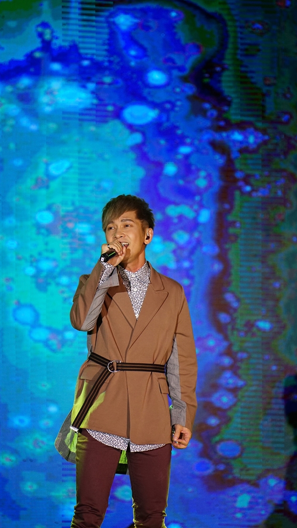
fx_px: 2942
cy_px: 264
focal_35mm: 210
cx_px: 154
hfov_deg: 5.8
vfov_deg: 10.3
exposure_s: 1/320
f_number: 4
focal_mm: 200
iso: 1600
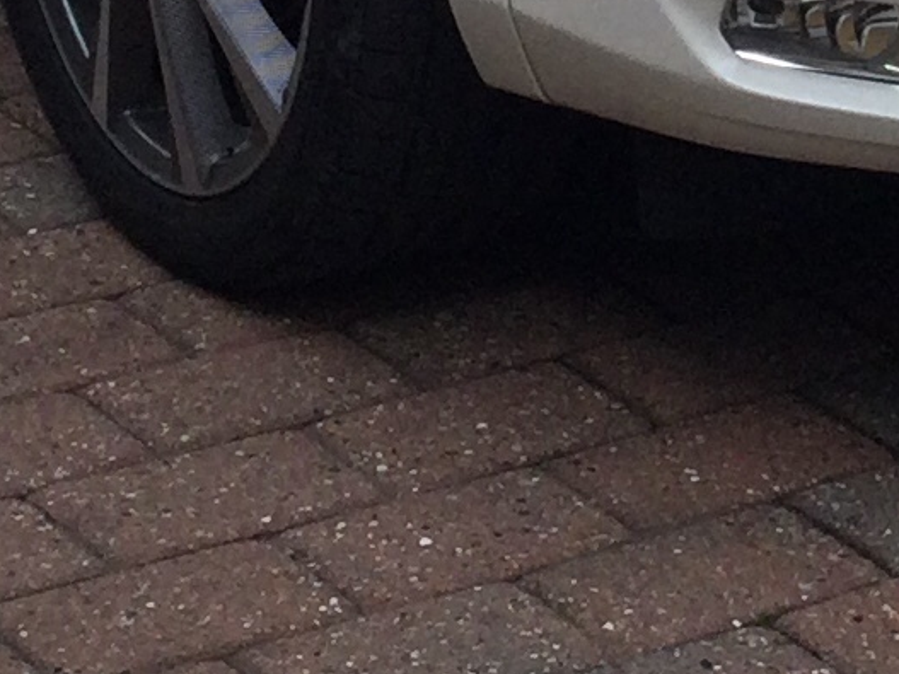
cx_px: 781
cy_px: -502
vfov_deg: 7.5
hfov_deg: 10.3
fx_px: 4985
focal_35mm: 192
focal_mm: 3.3
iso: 25
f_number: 2.4
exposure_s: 1/981
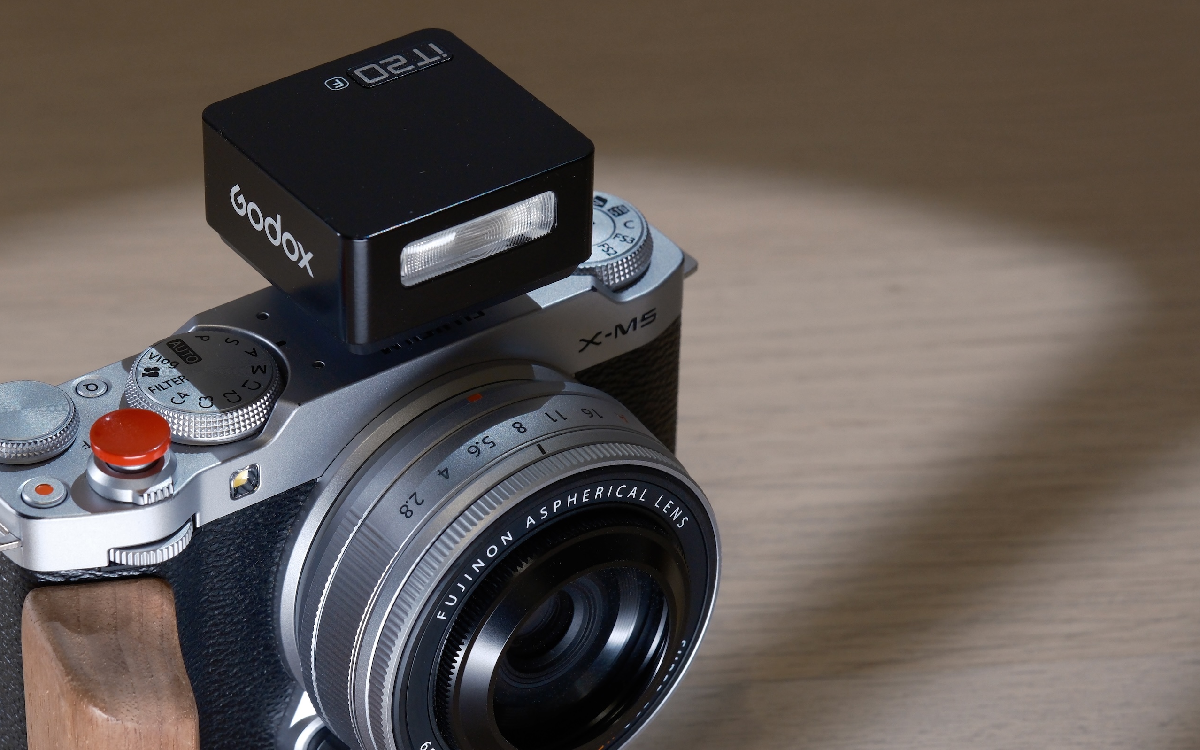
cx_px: 348
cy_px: 391
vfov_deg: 9.8
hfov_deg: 15.5
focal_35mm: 134
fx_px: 4382
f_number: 5.6
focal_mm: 56
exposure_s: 1/80
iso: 640
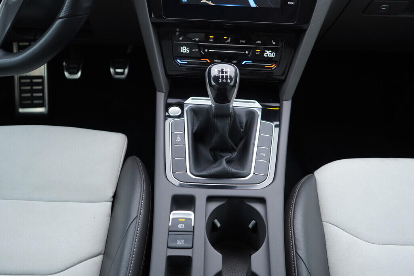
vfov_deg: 36.9
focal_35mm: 36
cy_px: 138
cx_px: 207
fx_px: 414
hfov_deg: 53.1
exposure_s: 1/40
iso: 200
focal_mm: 24
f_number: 2.8
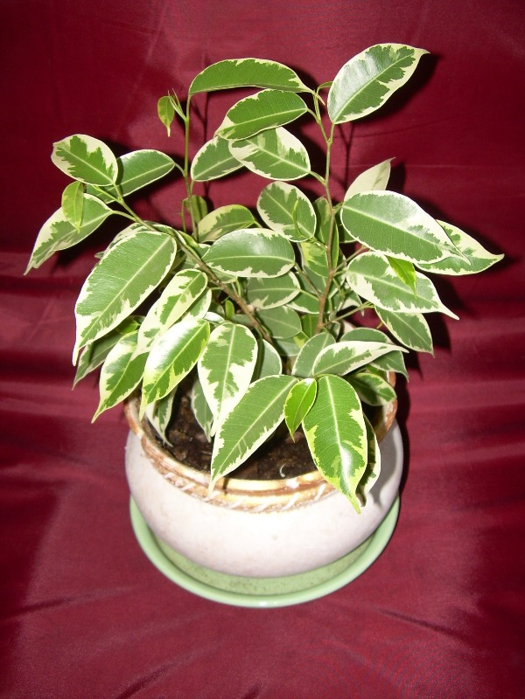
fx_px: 768
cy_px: 350
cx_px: 262
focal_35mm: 38
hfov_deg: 37.7
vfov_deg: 49.0
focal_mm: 6.3
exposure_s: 1/60
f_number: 2.8
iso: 50
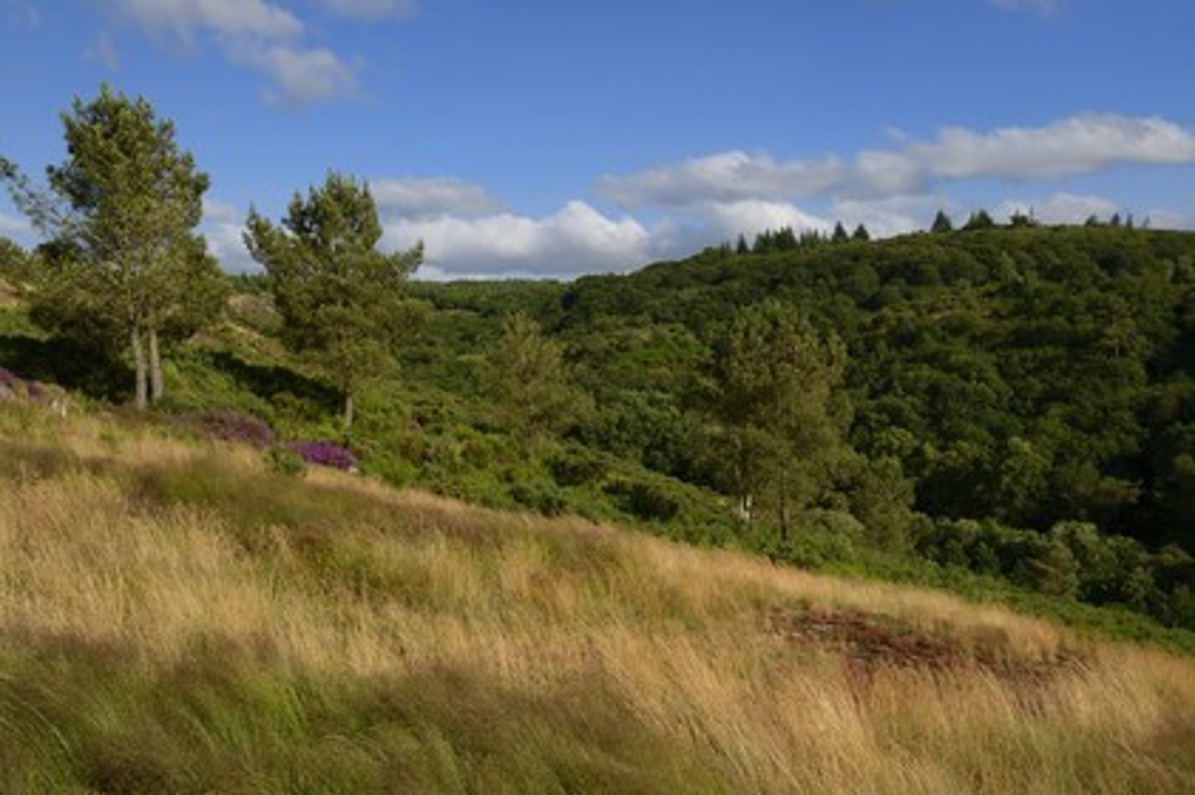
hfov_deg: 63.7
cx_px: 598
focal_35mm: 29
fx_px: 962
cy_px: 398
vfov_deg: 44.9
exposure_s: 1/160
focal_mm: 29
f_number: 16
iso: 200
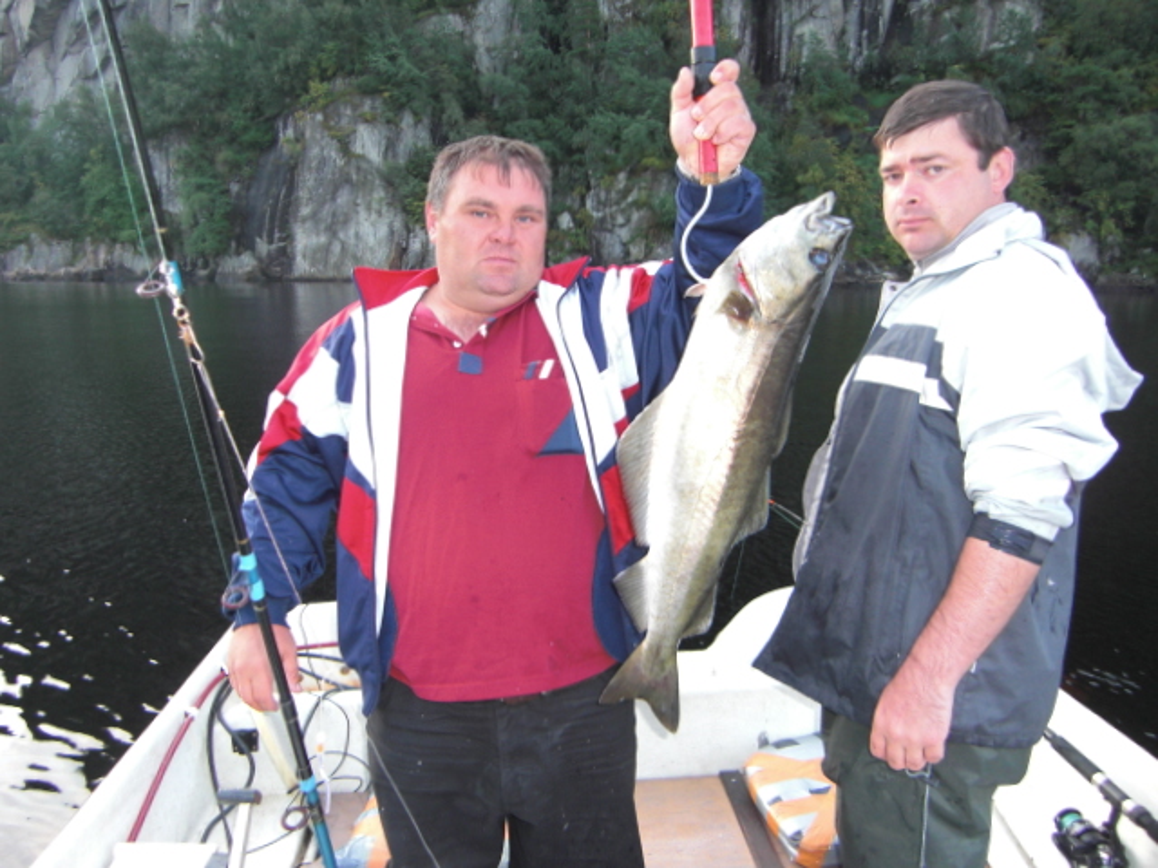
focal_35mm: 28
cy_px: 434
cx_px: 579
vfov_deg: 49.7
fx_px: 937
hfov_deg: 63.4
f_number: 2.6
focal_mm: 4.9
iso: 100
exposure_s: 1/80
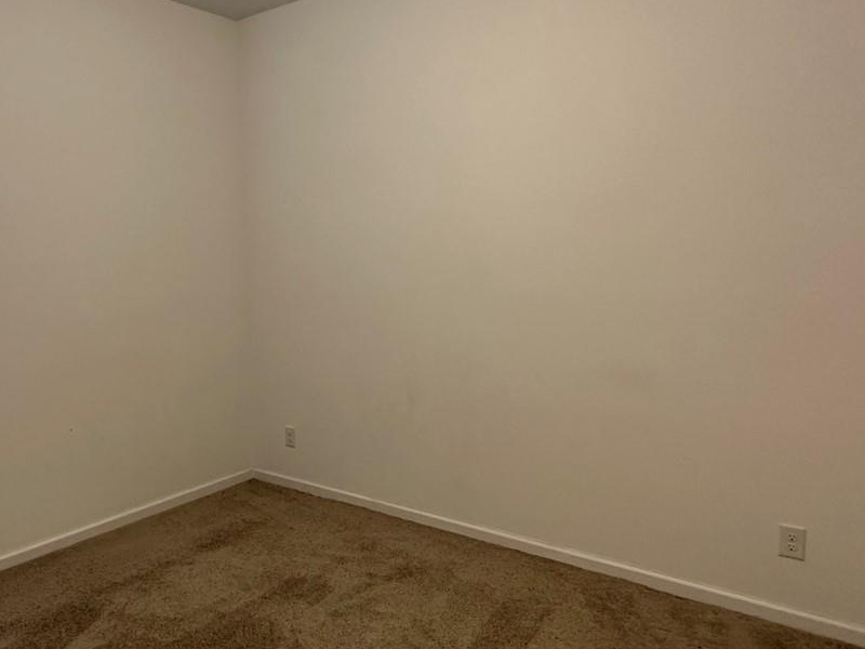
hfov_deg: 62.2
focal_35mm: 28
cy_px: 334
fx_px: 700
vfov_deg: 49.7
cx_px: 303
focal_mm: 2.22
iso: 200
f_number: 2.2
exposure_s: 1/60
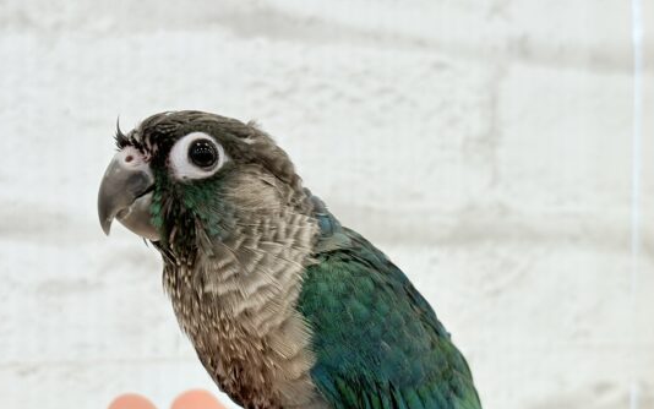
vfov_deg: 19.7
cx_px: 342
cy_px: 273
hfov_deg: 31.1
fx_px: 1177
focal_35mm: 66
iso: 50
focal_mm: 5.96
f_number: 1.6
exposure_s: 1/100
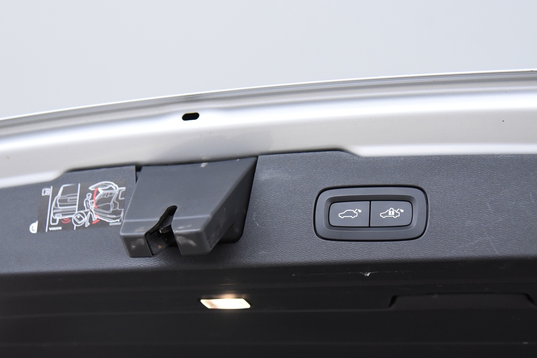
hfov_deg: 41.1
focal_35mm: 48
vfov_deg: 28.0
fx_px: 716
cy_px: 216
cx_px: 277
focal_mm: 38
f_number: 4
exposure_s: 1/160
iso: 4000
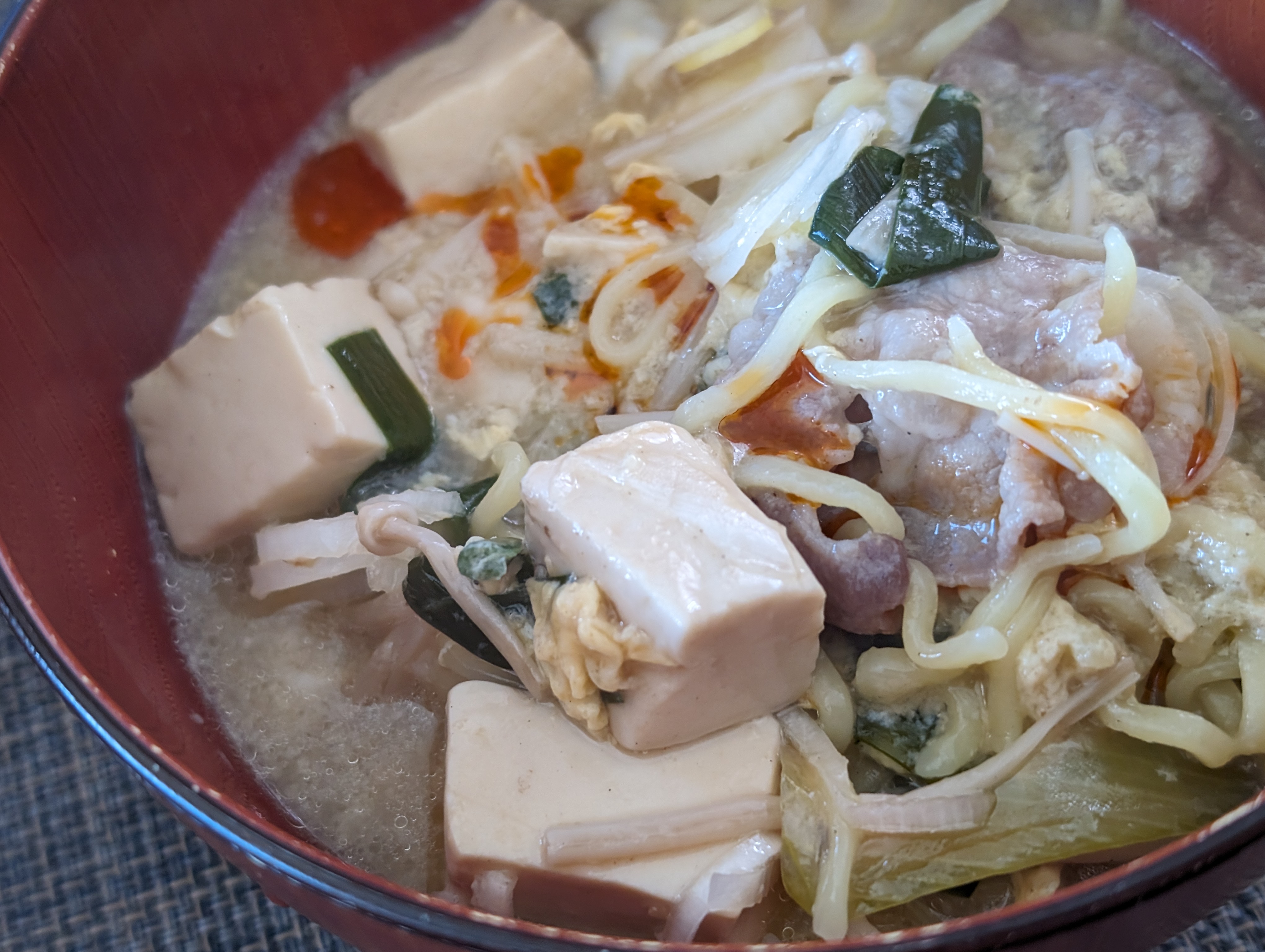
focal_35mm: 49
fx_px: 1793
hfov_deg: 38.9
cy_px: 476
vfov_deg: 29.7
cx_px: 632
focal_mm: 6.9
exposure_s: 1/54
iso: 196
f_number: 1.68
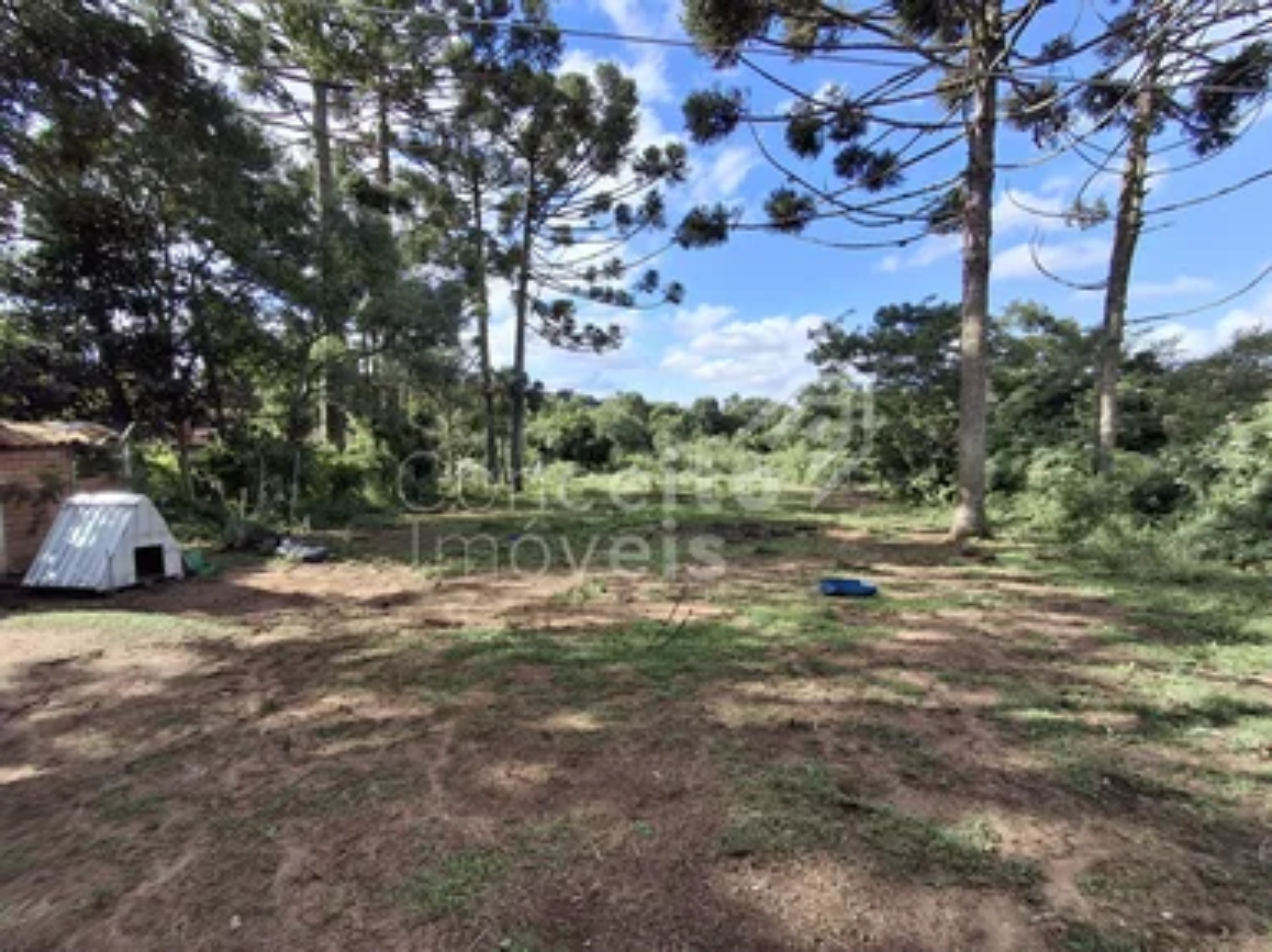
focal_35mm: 16
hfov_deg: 94.5
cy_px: 476
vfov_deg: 78.0
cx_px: 636
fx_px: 588
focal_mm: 1.64
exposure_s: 1/1032
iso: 40
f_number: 2.2
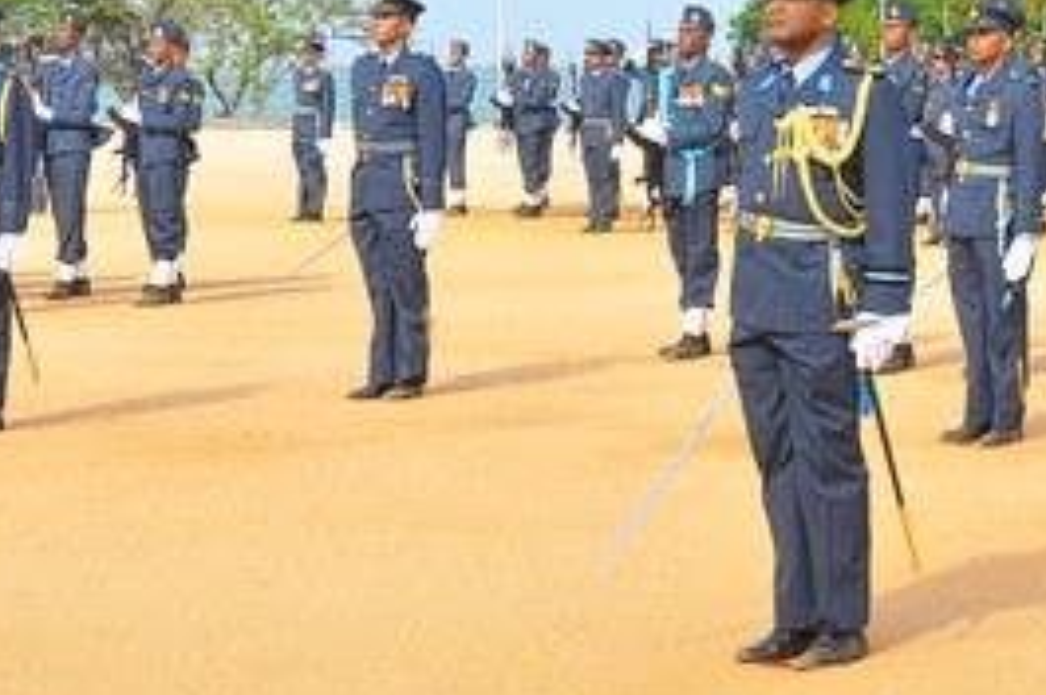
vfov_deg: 10.0
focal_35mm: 136
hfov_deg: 15.0
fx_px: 3947
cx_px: 821
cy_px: 49
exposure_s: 1/200
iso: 200
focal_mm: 40
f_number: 10
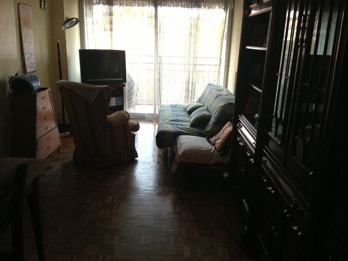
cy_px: 130
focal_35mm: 33
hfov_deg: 55.4
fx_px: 332
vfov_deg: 42.9
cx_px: 174
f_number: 2.4
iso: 125
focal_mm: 4.13
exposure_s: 1/20
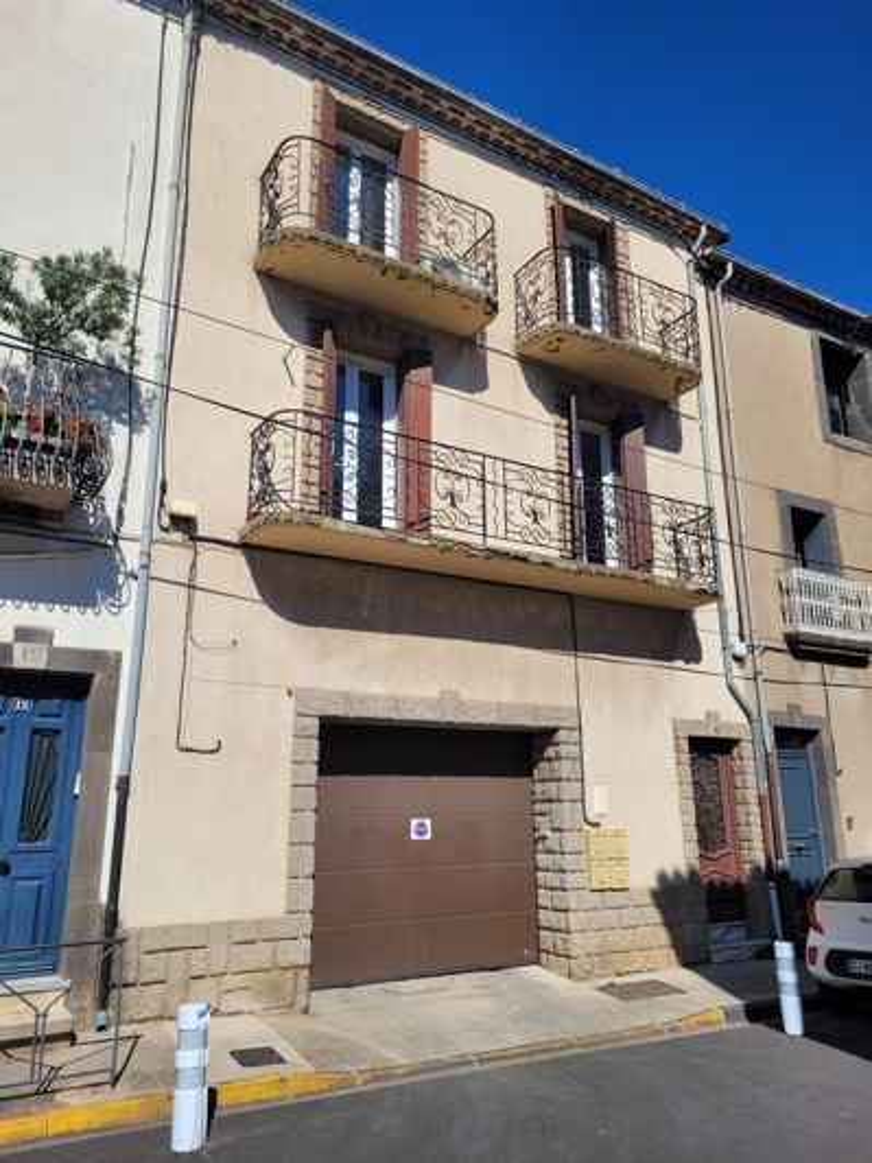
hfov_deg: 53.1
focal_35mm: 26
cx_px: 436
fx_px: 873
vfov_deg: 67.3
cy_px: 582
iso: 40
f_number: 1.8
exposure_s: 1/4120
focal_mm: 5.4
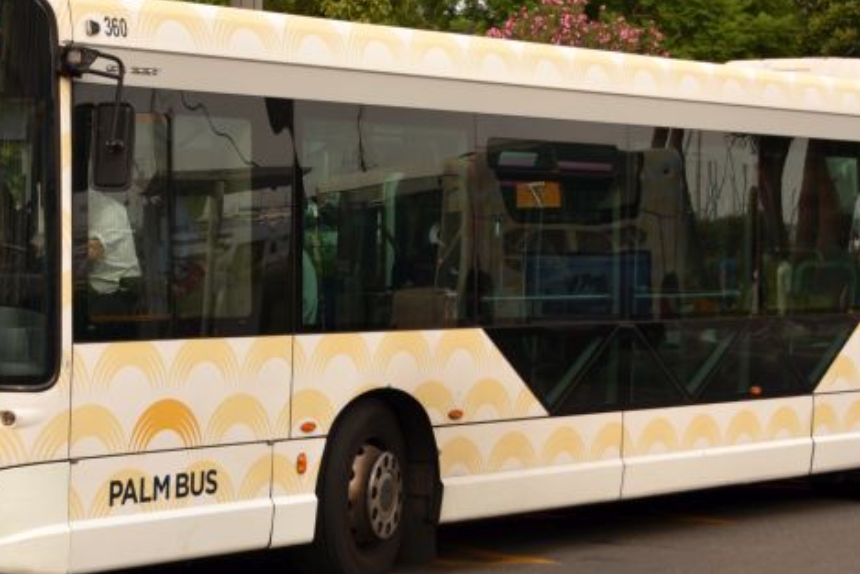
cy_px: 255
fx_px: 2748
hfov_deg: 17.8
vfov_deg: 11.9
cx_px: 347
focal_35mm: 115
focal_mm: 50
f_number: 7.1
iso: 100
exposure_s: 1/200
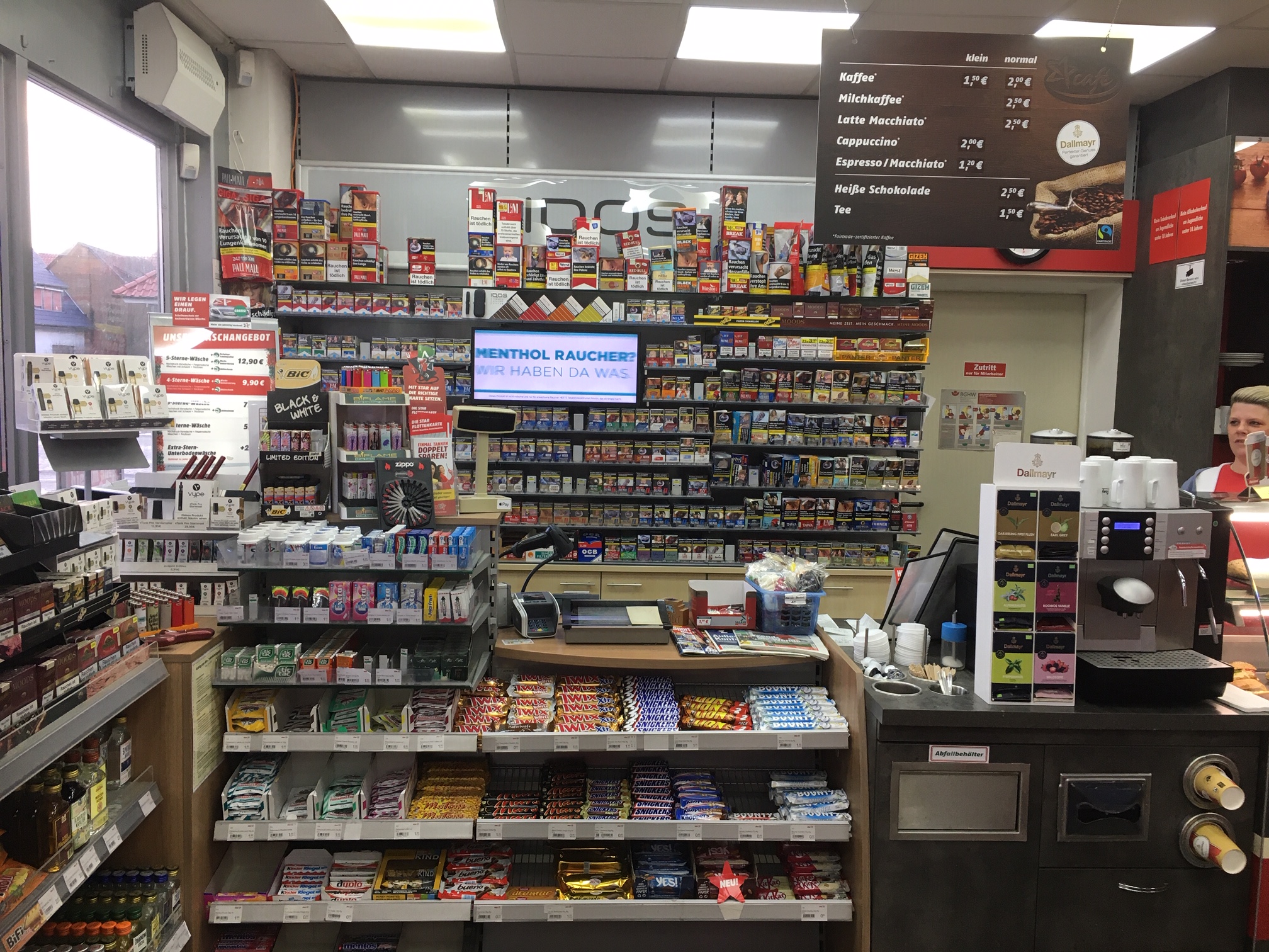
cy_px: 476
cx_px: 634
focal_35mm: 29
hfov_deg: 61.7
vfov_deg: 48.2
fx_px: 1063
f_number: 2.2
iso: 40
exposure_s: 1/33
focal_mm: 4.15
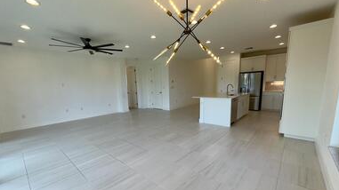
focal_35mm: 16
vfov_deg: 66.7
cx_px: 163
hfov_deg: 99.3
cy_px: 108
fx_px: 144
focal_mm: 2.22
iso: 25
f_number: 2.2
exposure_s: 1/122
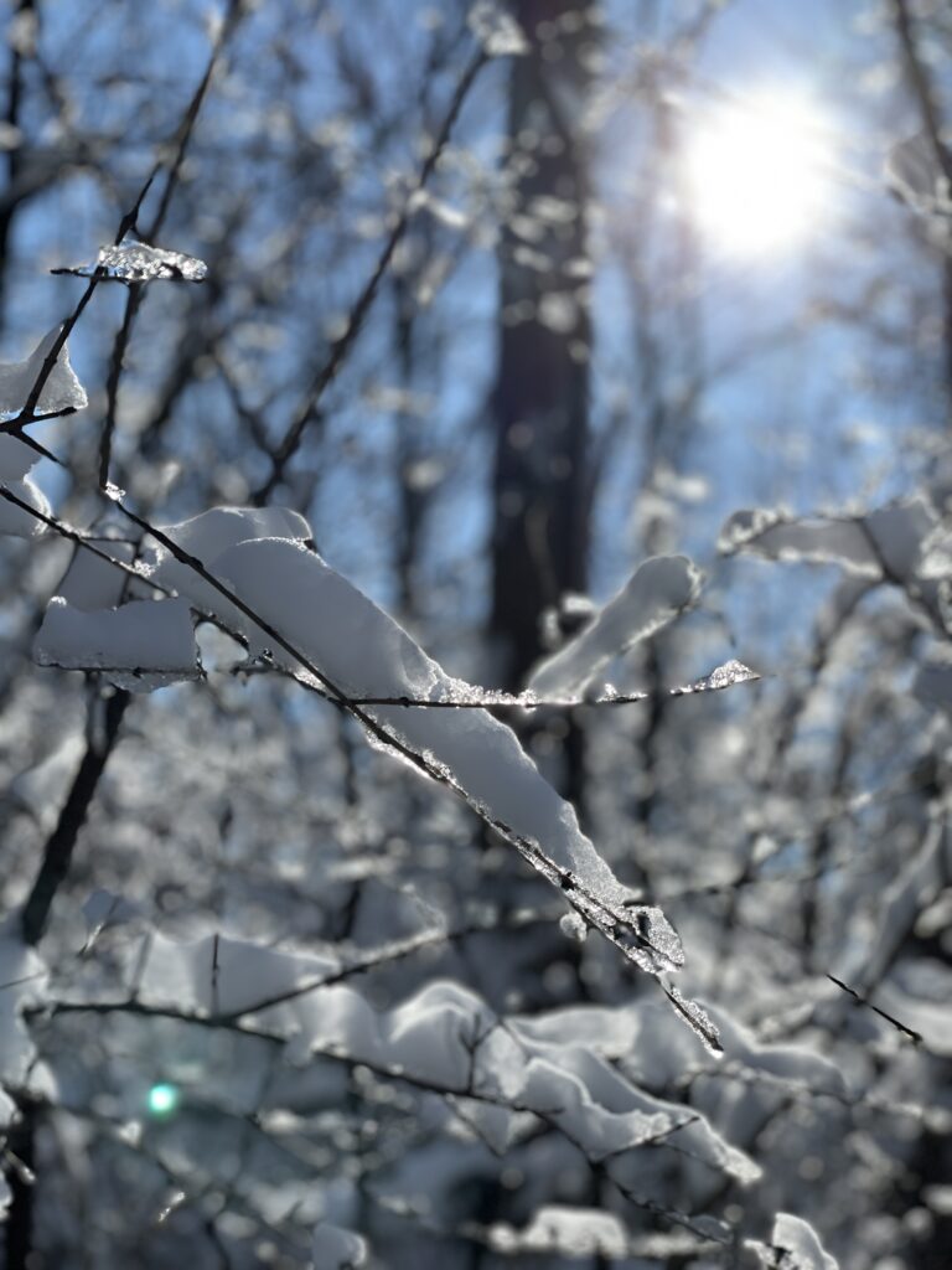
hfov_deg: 28.0
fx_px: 1907
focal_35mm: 52
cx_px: 476
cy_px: 635
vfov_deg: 36.8
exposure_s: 1/3690
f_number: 2
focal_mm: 6
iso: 32
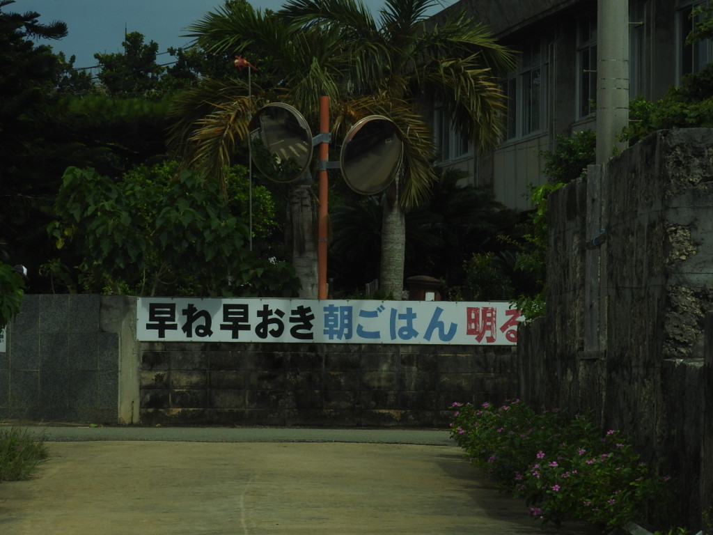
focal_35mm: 135
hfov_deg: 14.6
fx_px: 2781
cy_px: 268
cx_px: 356
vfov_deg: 11.0
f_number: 5
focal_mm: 24.2
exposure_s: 1/1600
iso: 100
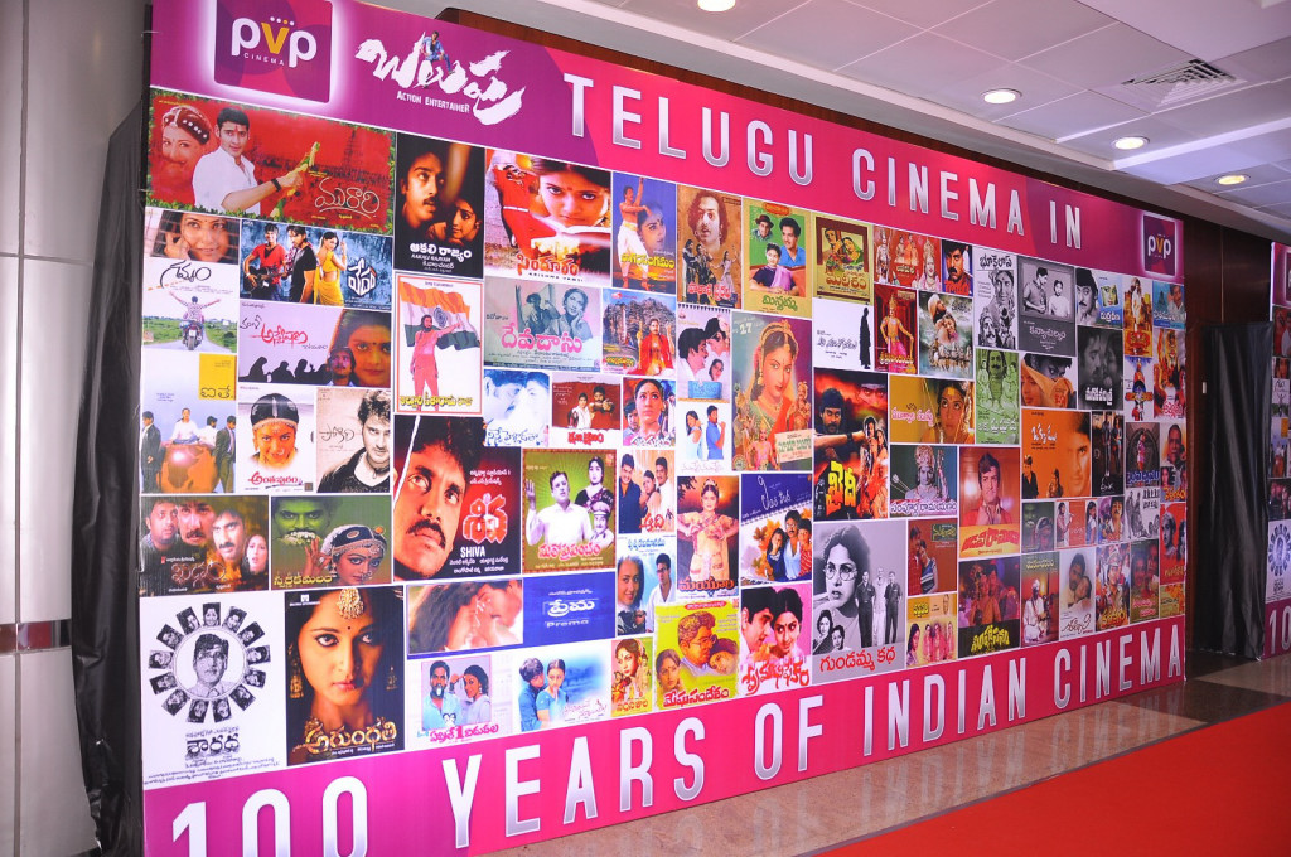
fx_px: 967
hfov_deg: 67.4
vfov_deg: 47.8
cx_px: 646
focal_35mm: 27
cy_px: 428
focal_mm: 18
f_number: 3.5
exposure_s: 1/50
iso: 250
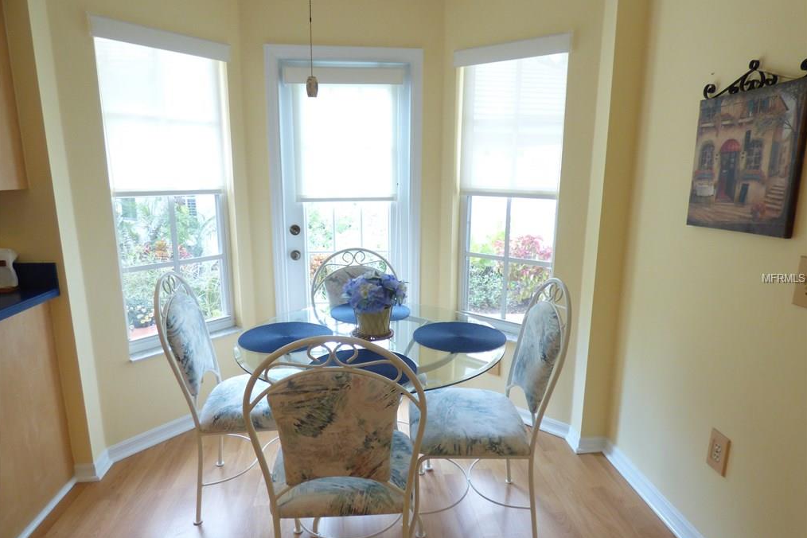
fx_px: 471
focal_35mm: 21
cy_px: 279
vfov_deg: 59.5
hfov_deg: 81.2
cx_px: 403
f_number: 2.8
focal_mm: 3.58
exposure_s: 1/60
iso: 250
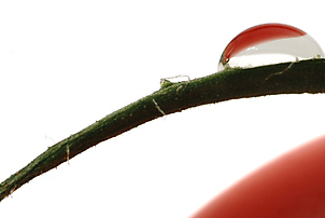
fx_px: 1880
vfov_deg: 6.6
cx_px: 282
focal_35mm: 208
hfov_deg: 9.8
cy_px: 138
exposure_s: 1/200
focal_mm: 70
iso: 100
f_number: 13
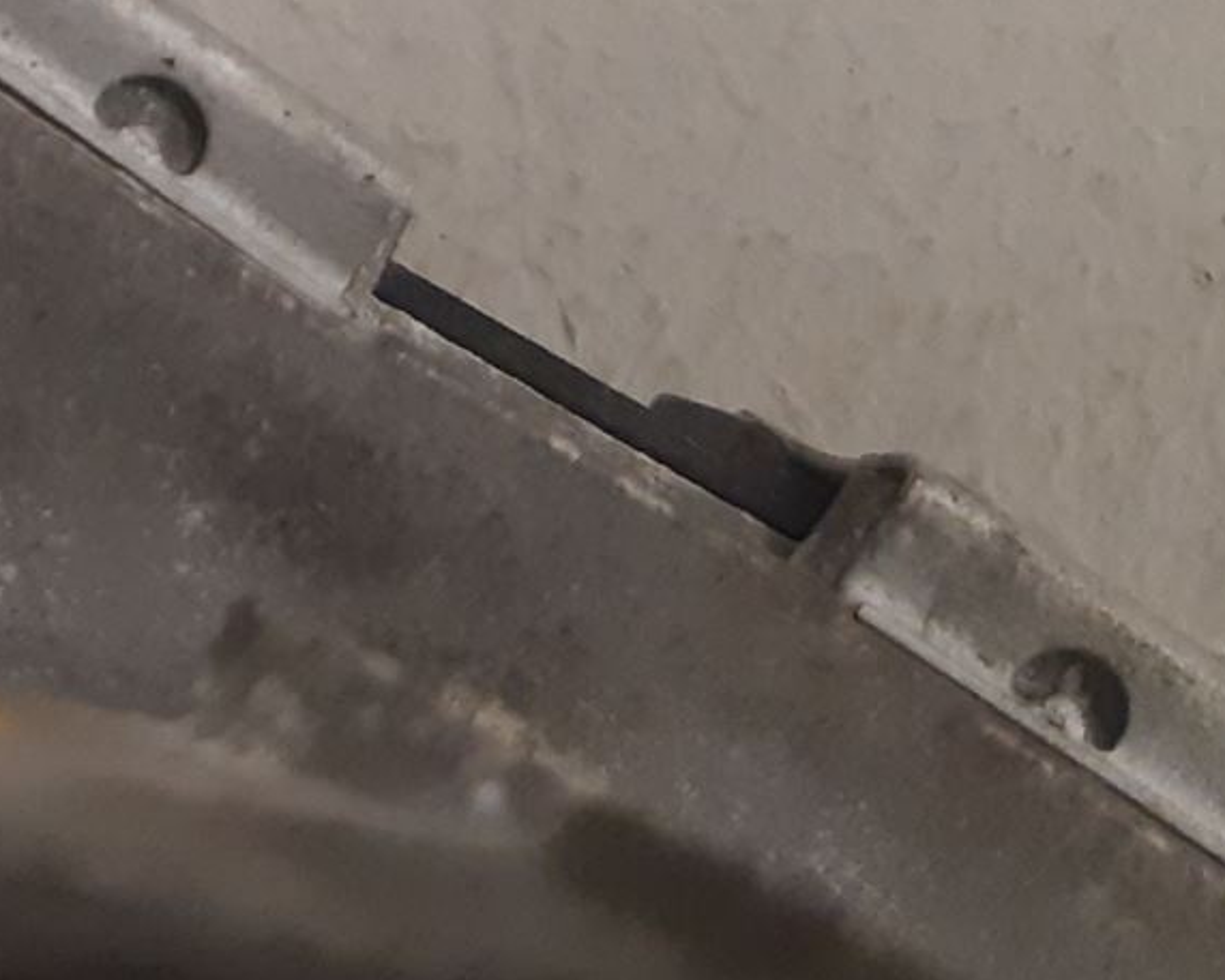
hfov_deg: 18.0
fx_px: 3300
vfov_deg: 15.7
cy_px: -457
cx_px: -770
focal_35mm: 91
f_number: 1.7
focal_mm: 3.93
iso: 200
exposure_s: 1/50
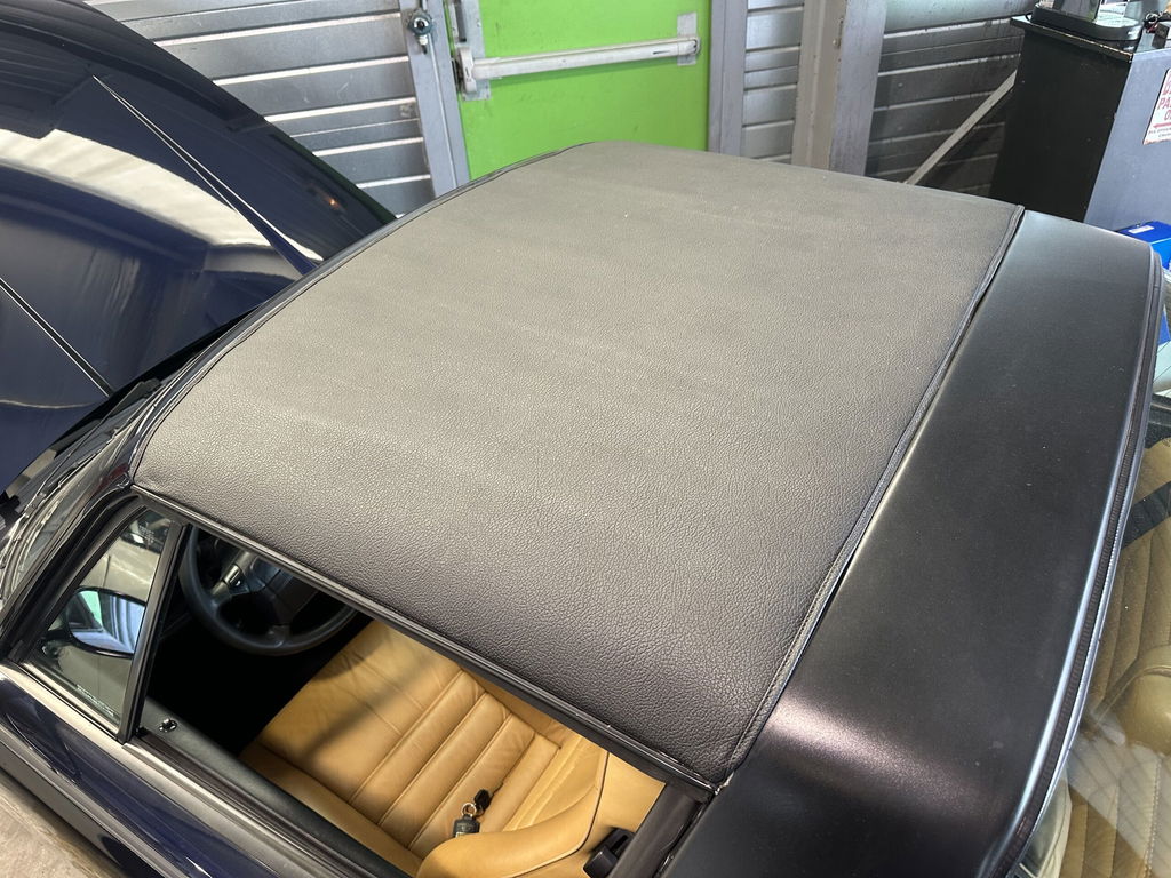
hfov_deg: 71.6
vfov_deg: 56.8
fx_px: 812
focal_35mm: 24
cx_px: 586
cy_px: 439
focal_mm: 6.86
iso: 200
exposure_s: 1/50
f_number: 1.78
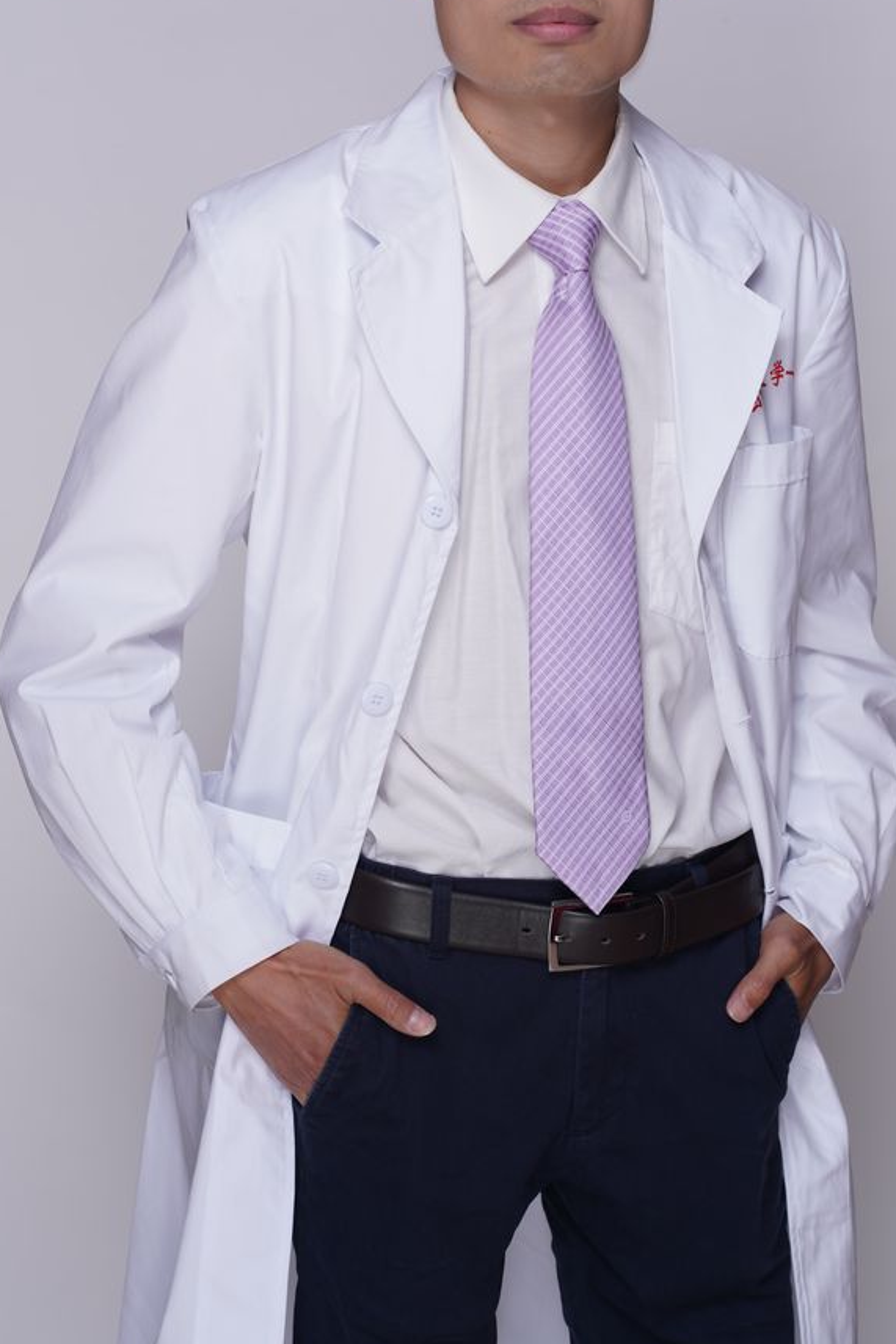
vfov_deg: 17.2
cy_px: 541
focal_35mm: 119
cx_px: 488
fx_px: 4441
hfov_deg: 11.5
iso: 100
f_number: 5.6
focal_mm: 85
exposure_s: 1/160
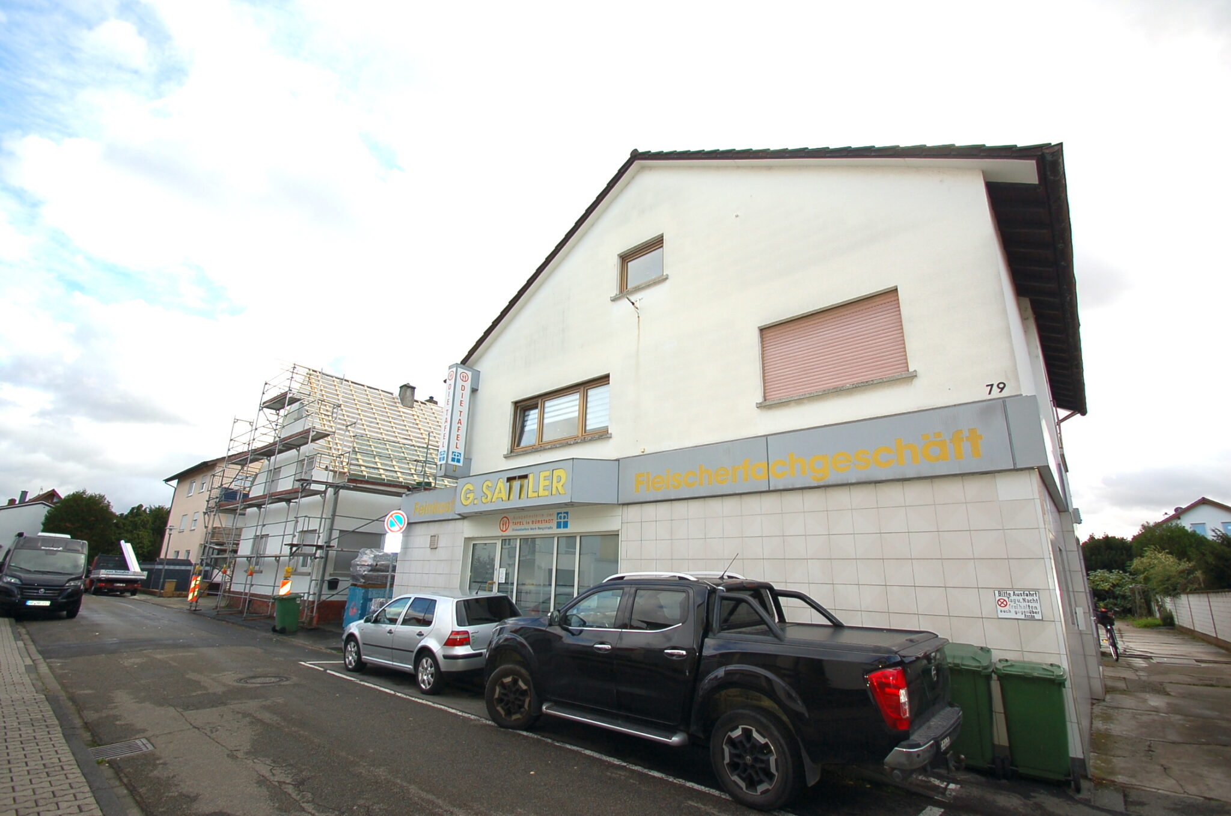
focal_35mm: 15
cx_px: 616
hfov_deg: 100.5
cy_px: 408
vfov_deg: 77.1
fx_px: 512
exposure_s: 1/500
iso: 250
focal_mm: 10
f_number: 5.6
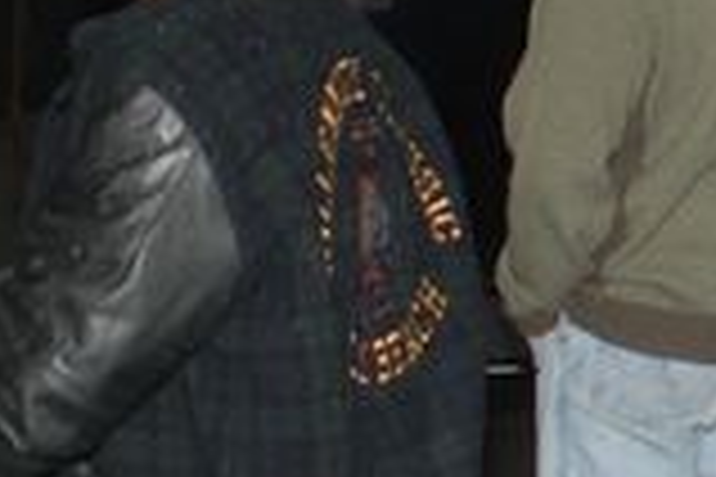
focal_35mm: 169
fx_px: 3361
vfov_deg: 8.1
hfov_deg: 11.1
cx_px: 1418
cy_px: 70
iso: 400
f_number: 3.5
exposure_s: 1/125
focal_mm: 28
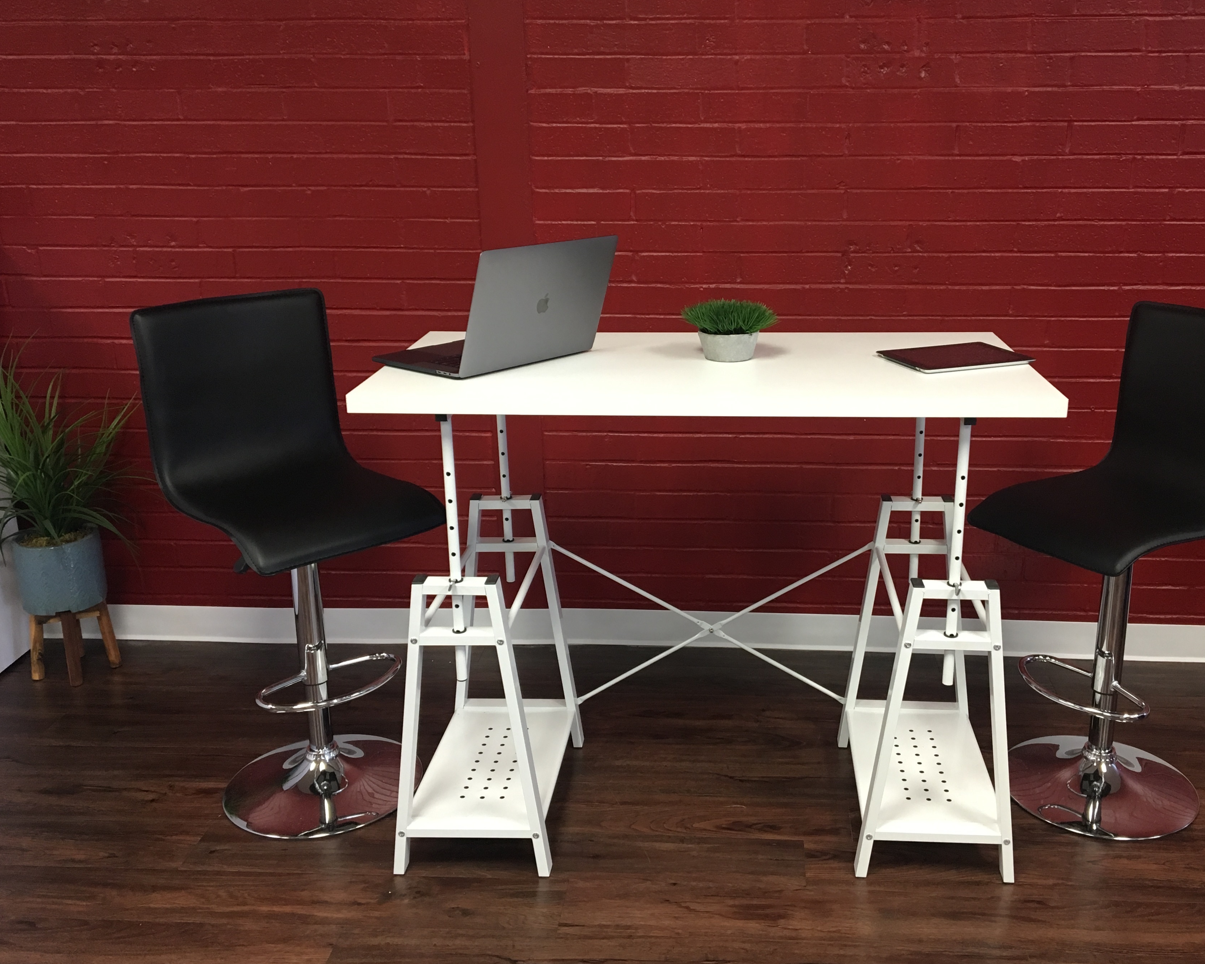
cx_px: 685
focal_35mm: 34
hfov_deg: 52.7
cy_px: 464
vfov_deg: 43.3
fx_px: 1212
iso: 100
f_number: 2.2
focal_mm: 4.15
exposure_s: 1/30
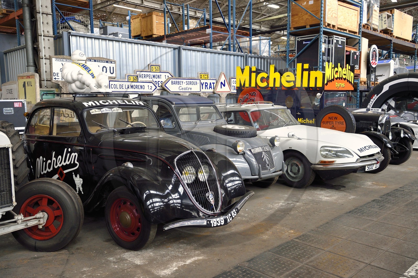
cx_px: 209
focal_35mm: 32
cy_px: 139
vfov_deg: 41.0
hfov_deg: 58.8
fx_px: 371
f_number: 7.1
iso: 1600
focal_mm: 32
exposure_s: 1/80
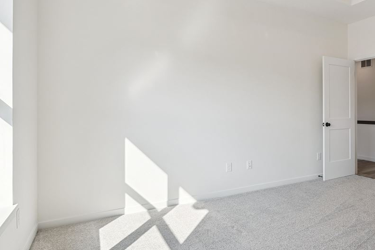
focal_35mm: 26
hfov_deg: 64.5
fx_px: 271
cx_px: 288
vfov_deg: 49.4
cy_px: 111
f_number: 8
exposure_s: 1/200
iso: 400
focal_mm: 16
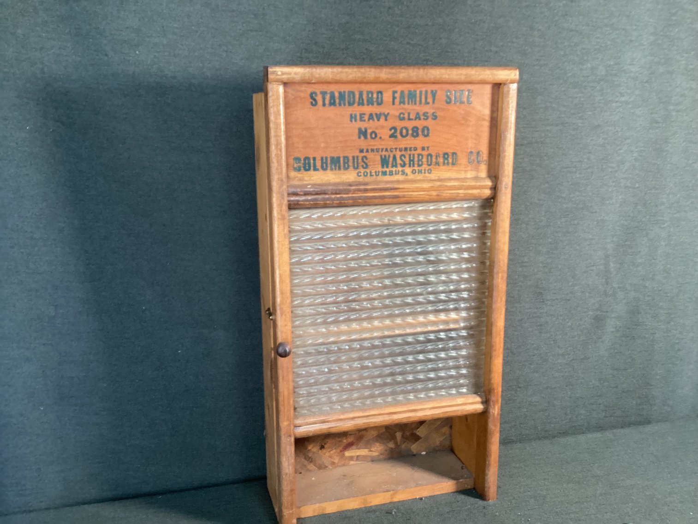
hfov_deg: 58.3
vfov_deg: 45.4
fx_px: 625
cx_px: 349
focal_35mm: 31
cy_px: 262
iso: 320
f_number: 2.4
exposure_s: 1/60
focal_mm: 3.3
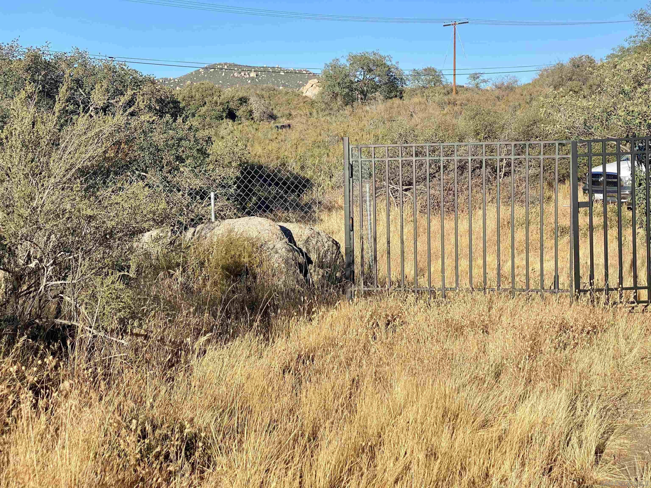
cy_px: 244
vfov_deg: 28.0
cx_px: 326
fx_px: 978
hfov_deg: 36.8
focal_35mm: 52
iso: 20
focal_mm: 6
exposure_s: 1/999
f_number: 2
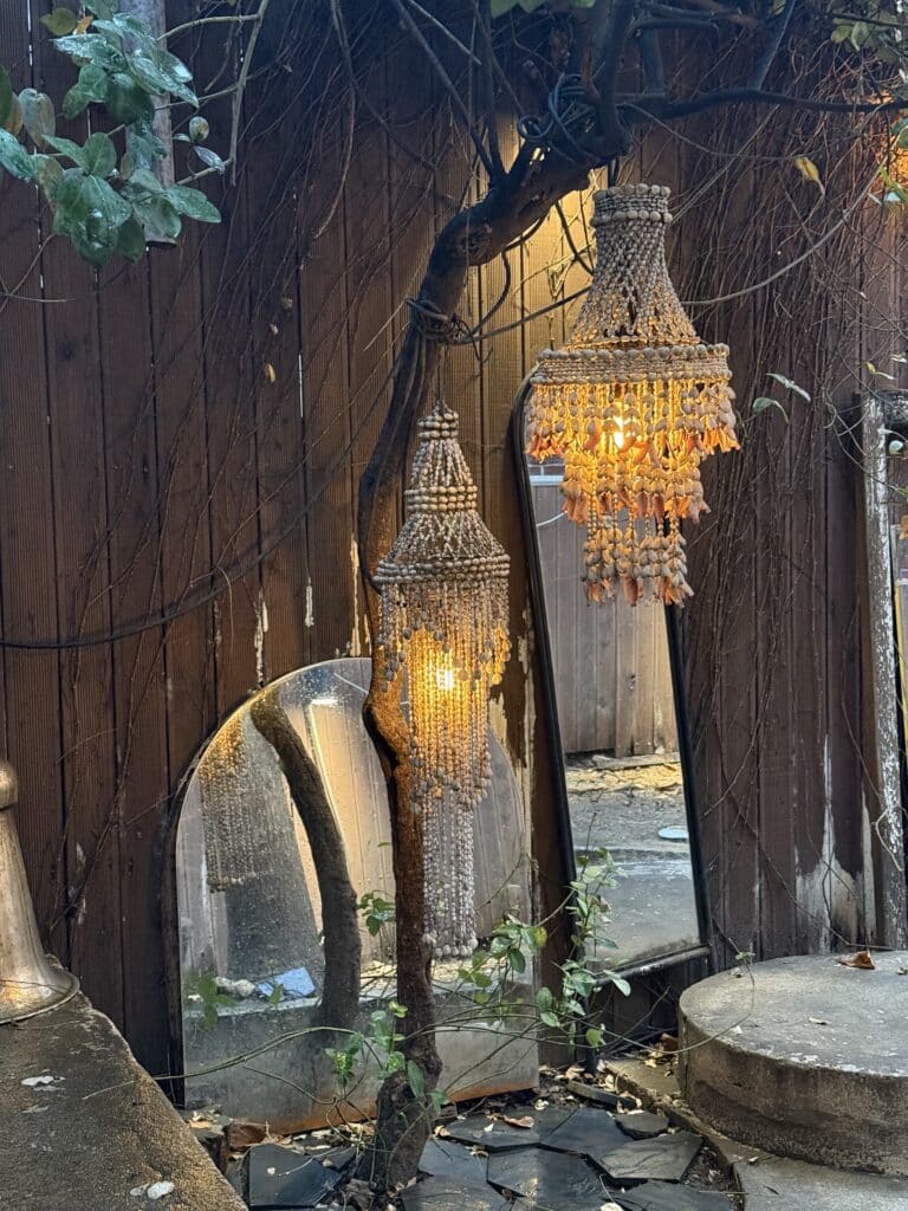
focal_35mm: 48
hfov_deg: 30.3
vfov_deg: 39.7
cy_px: 606
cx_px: 454
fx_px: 1679
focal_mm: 6.76
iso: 400
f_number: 1.78
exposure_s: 1/30
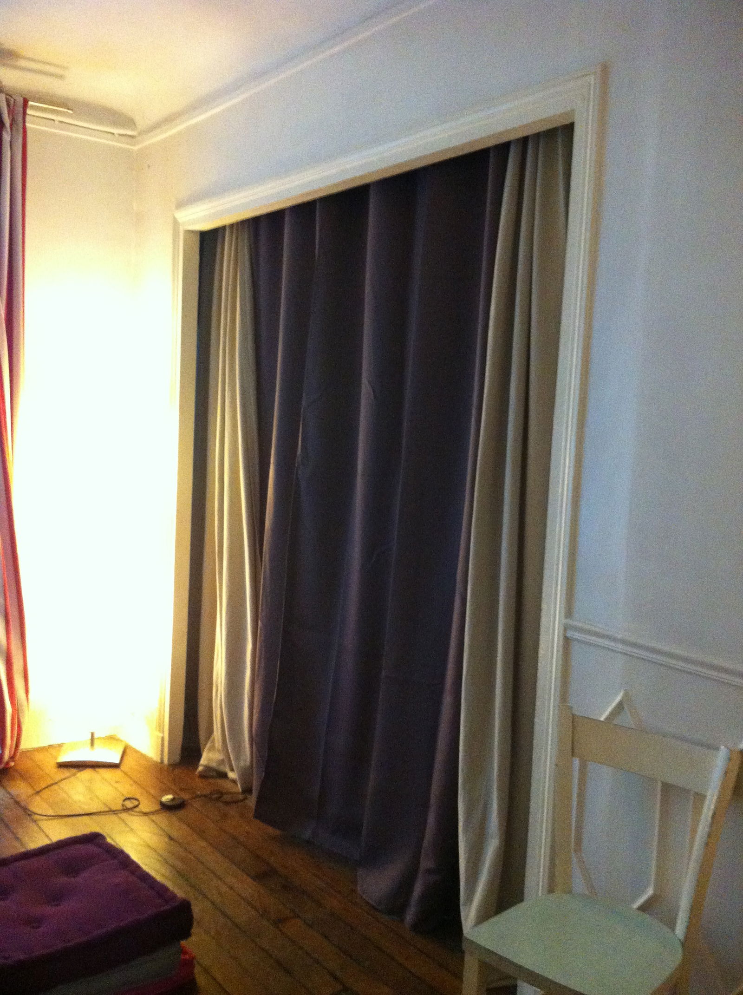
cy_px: 498
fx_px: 1004
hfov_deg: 40.6
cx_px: 372
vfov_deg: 52.7
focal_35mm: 35
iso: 640
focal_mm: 3.85
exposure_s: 1/15
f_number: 2.8
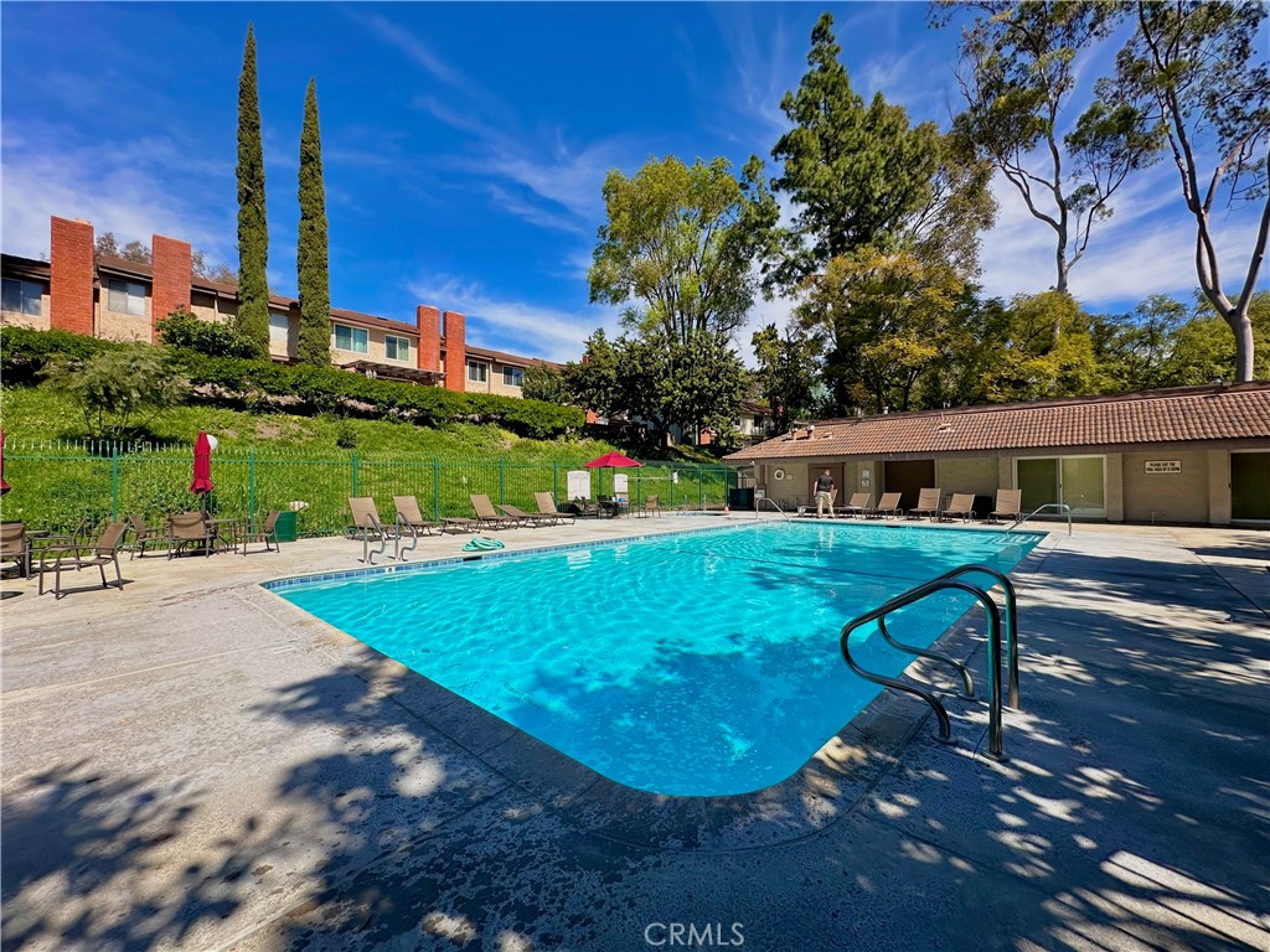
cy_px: 476
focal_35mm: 14
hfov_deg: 102.1
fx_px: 514
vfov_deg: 85.7
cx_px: 635
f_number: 2.2
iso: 50
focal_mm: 2.22
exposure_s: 1/2398
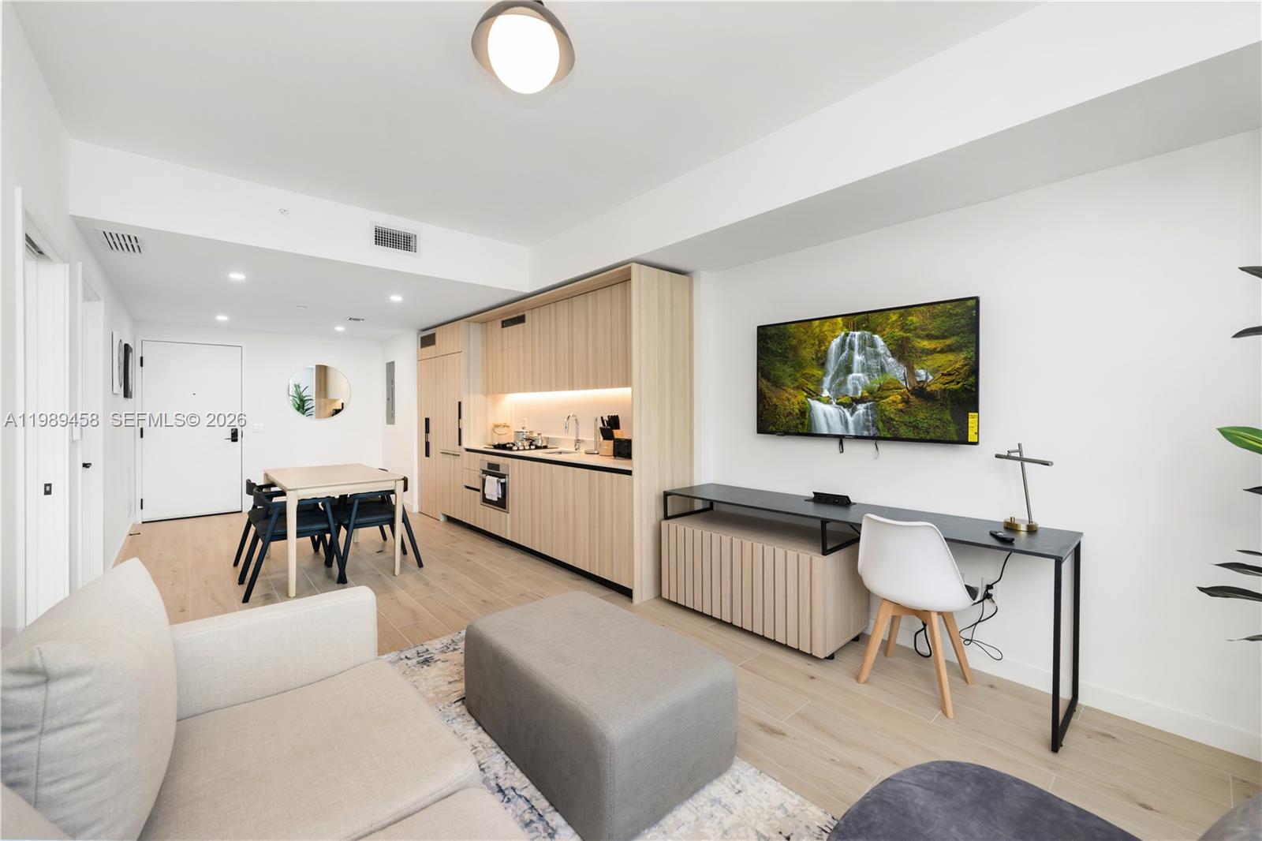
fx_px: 491
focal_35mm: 14
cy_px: 420
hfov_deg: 104.3
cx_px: 631
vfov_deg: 81.2
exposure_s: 1/60
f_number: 7.1
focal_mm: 14
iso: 1000
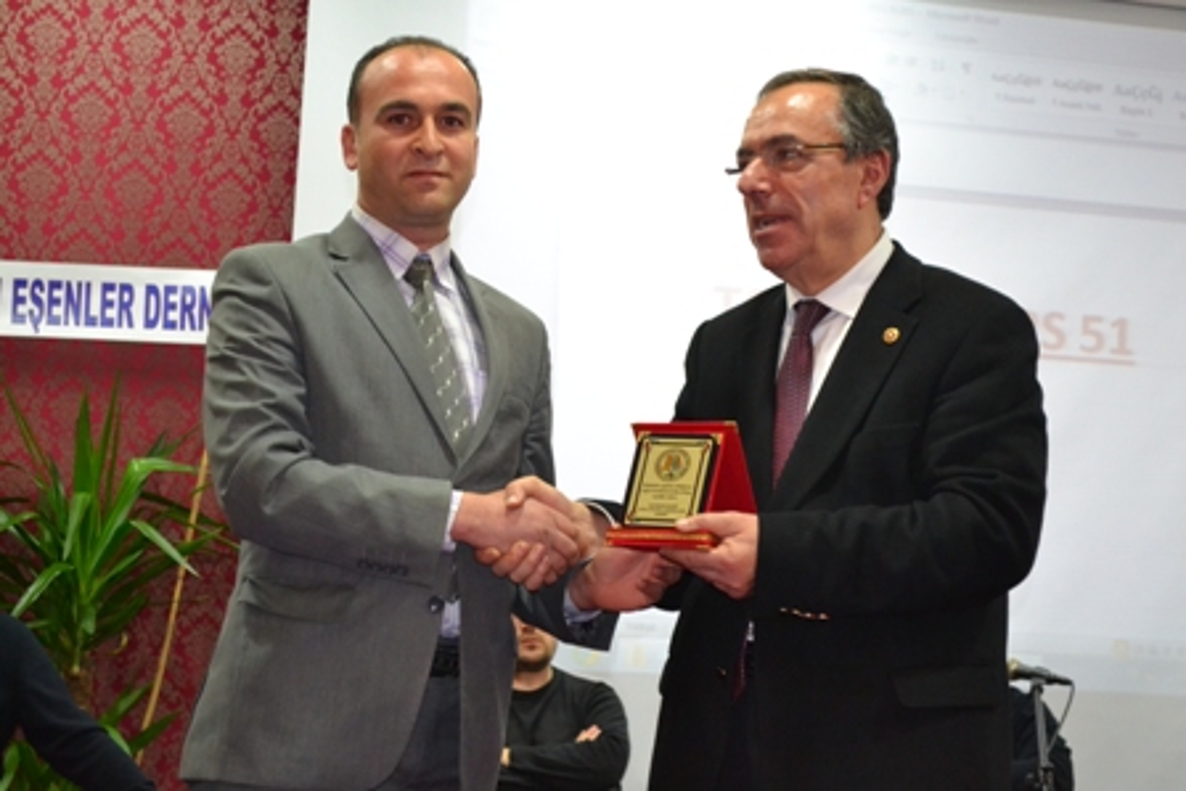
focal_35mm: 82
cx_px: 593
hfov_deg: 24.6
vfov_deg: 16.6
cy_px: 396
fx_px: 2719
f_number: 5.6
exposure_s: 1/60
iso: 2500
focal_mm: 55
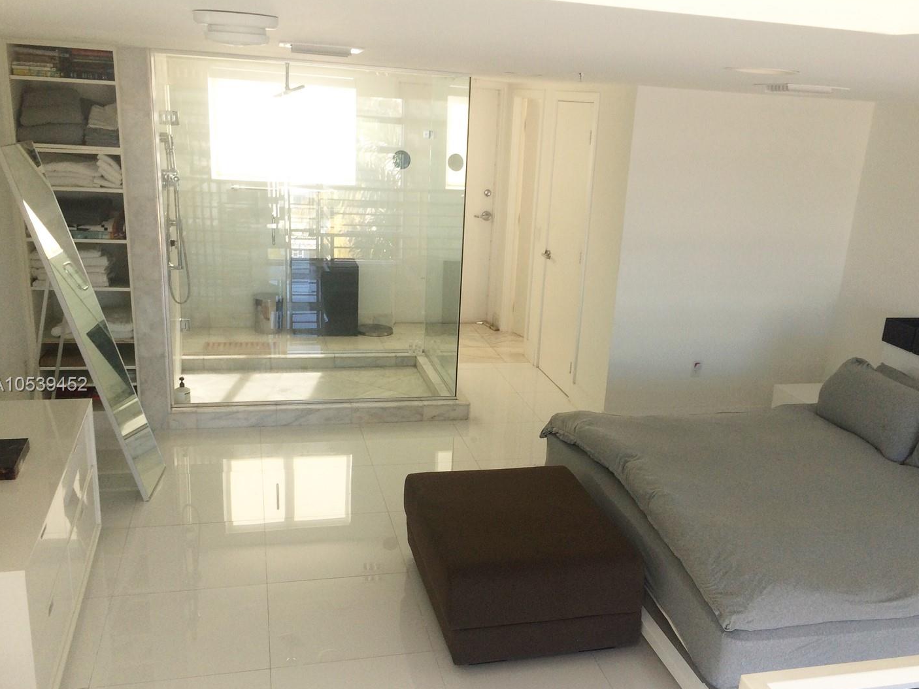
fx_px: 876
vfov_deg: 42.9
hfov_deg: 55.2
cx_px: 511
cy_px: 385
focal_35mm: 33
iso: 40
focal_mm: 4.15
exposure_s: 1/120
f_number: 2.2
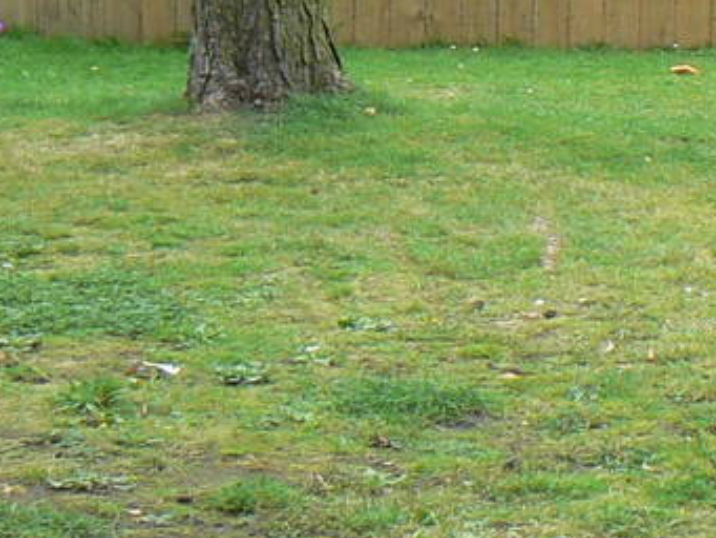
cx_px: 590
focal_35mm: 169
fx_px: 3497
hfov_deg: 11.6
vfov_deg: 8.4
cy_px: -439
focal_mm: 6
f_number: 4
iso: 80
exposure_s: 1/125
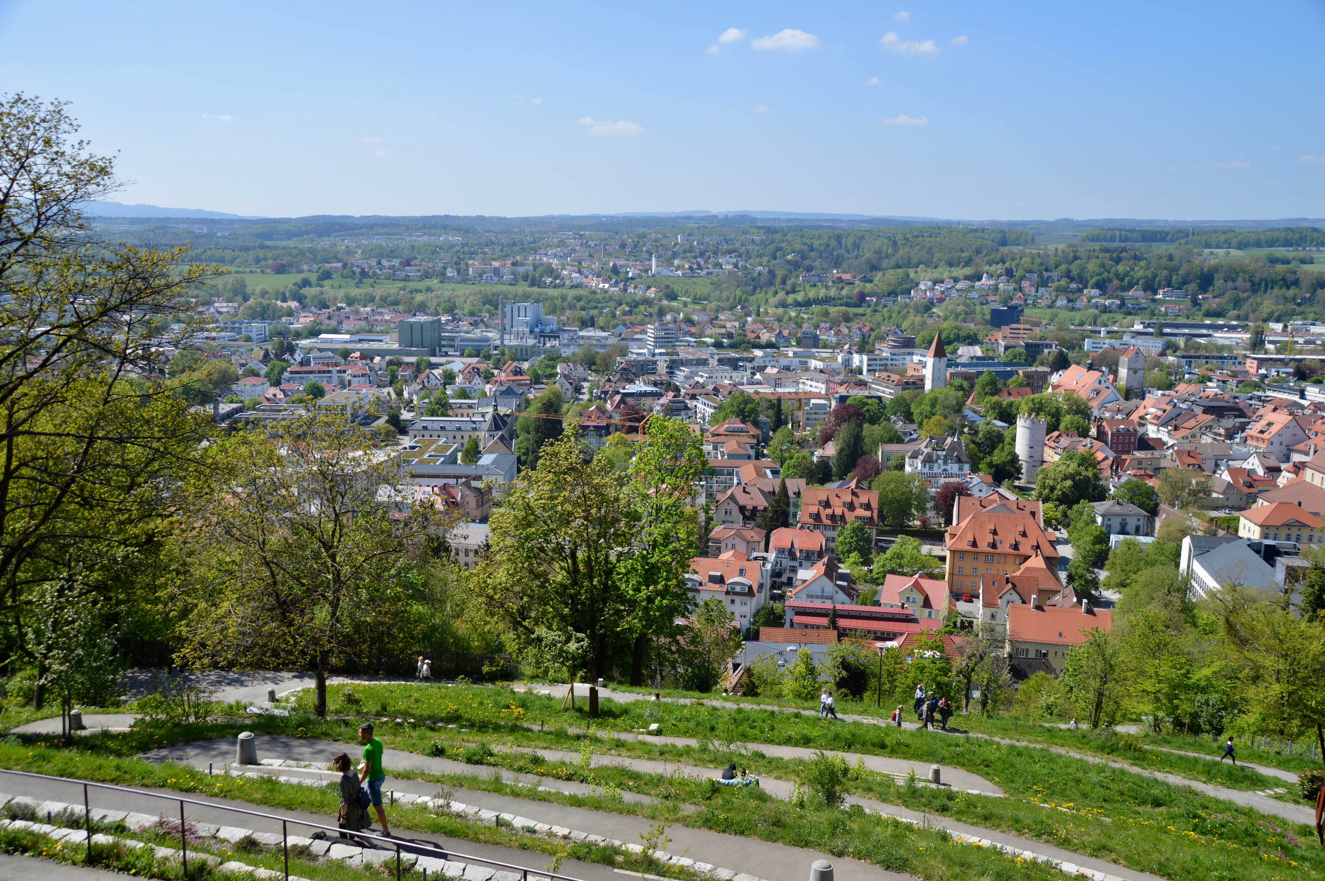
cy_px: 440
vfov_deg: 39.9
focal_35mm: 33
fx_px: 1213
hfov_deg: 57.3
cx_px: 662
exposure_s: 1/250
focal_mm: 22
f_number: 8
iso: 100
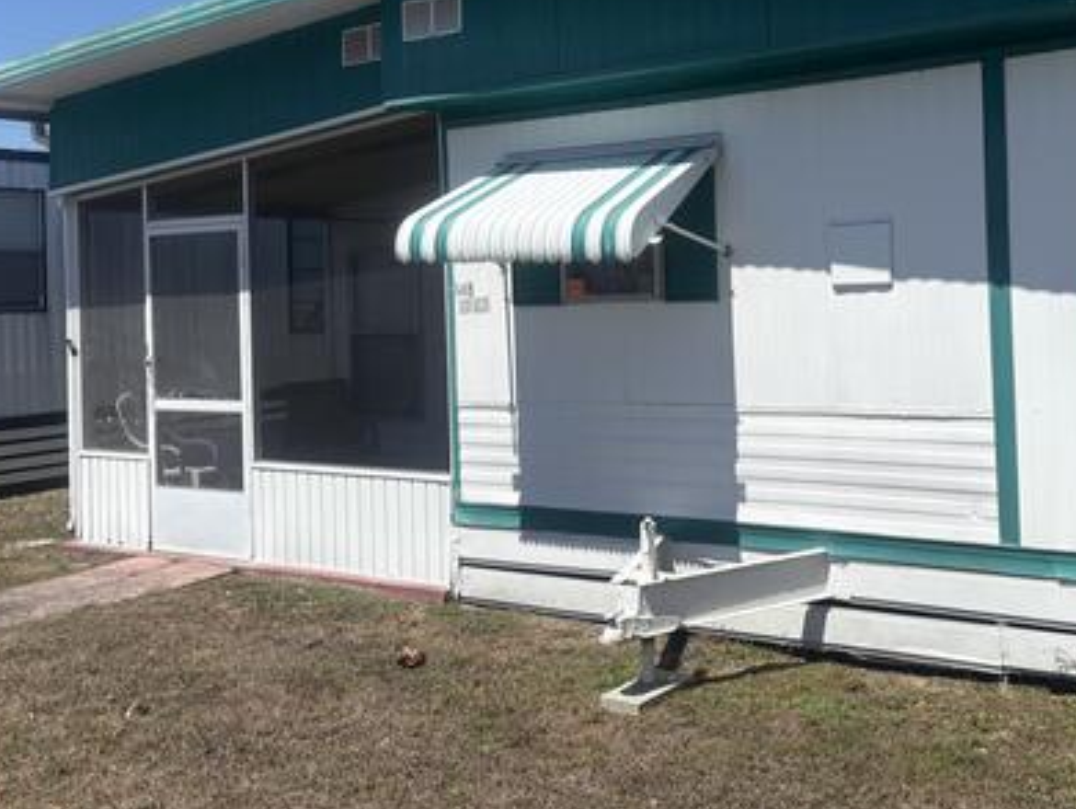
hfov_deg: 45.4
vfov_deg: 35.6
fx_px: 1244
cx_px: 789
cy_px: 271
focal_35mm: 40
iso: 50
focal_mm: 5.96
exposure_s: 1/4950
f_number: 1.6
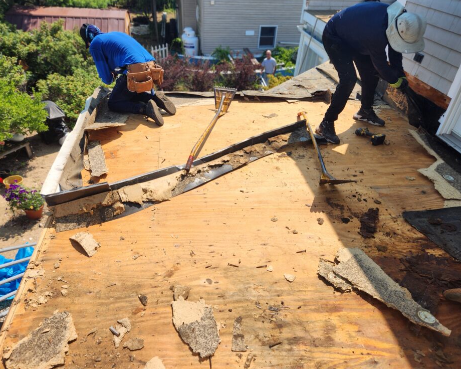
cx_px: 229
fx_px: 341
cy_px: 184
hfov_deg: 68.1
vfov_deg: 56.8
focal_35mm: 25
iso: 20
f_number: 1.8
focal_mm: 5.4
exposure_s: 1/1391
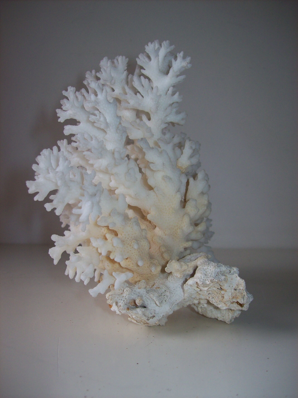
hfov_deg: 39.6
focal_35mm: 36
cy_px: 199
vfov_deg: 51.4
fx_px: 413
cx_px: 149
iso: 80
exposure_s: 1/64
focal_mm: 6
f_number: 2.7
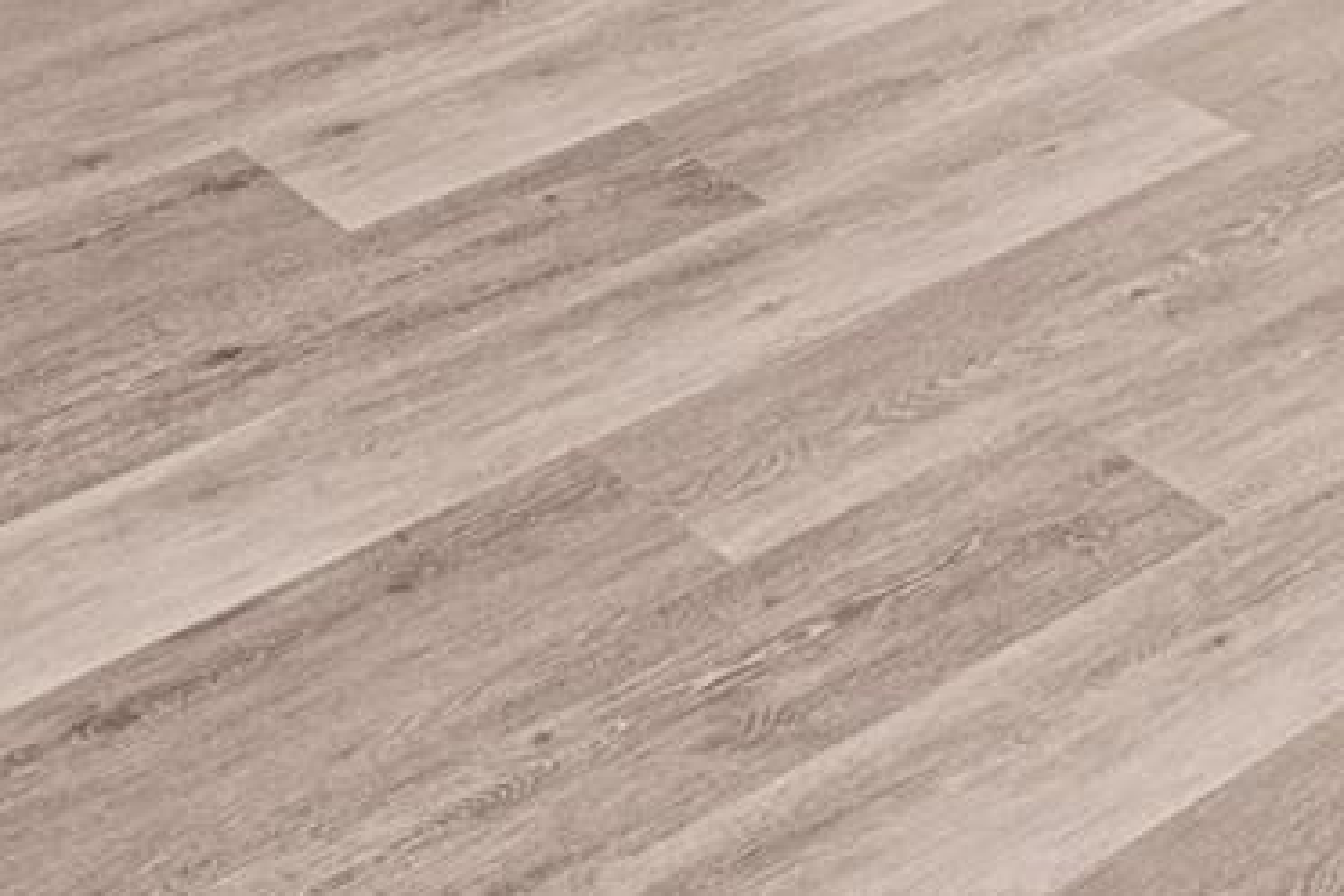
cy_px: -1472
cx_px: 910
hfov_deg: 23.0
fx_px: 3285
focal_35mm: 88
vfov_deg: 11.6
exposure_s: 1/8
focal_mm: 16
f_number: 8
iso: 800
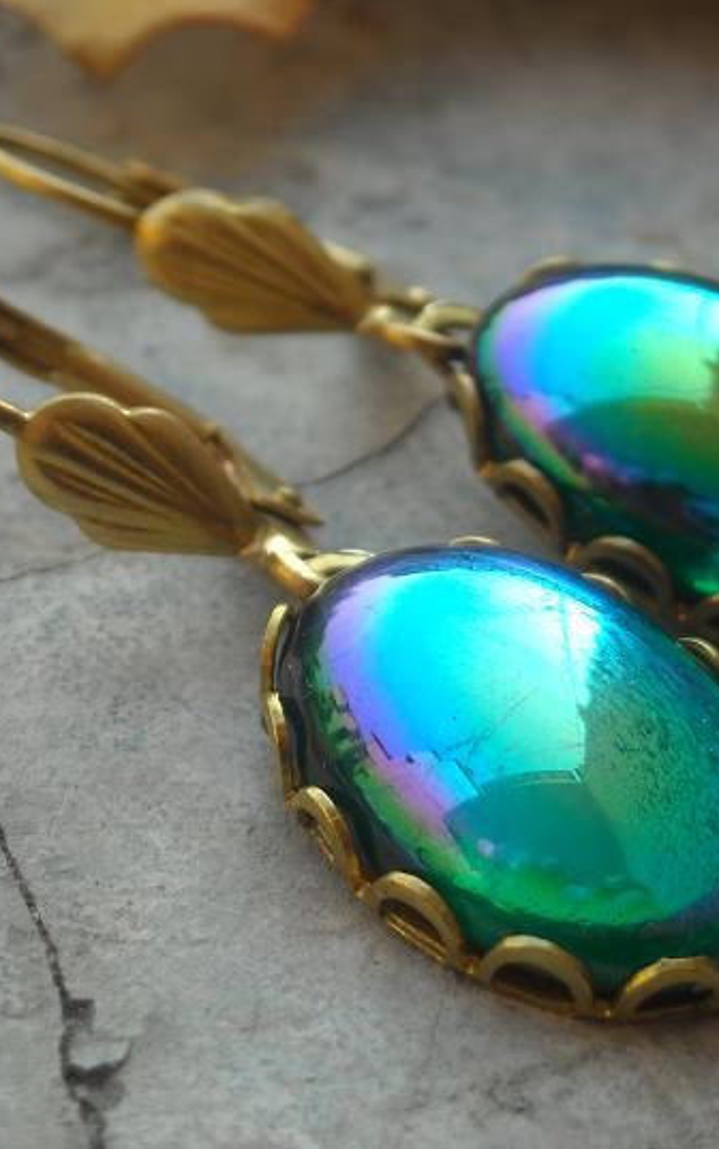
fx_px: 4668
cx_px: 438
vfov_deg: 14.0
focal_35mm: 149
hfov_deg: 8.8
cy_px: 574
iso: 64
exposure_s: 1/129
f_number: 4.7
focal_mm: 17.1
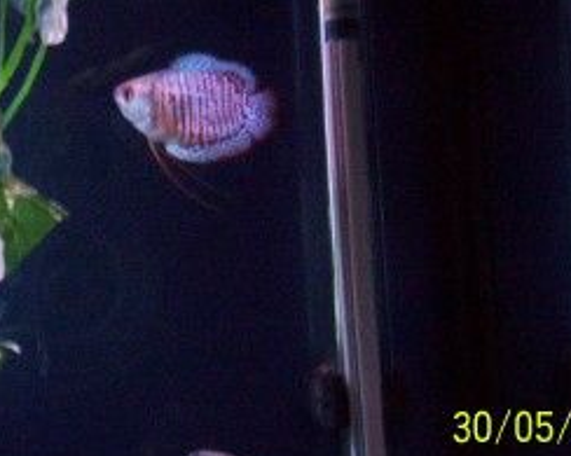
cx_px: 236
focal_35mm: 61
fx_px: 1030
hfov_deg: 30.9
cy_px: 161
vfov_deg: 24.9
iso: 200
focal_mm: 4.99
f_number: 4.5
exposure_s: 1/8
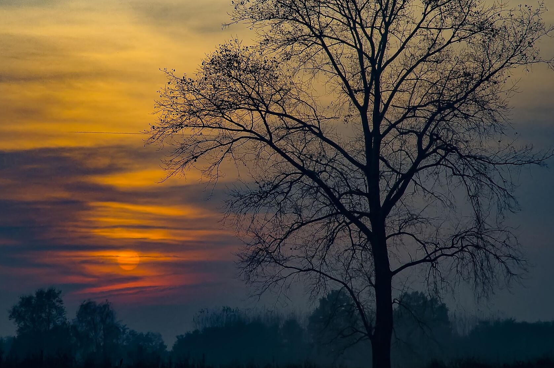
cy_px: 137
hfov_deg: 13.7
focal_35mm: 150
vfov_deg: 9.1
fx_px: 2306
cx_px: 211
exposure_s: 1/180
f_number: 9.5
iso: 400
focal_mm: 70
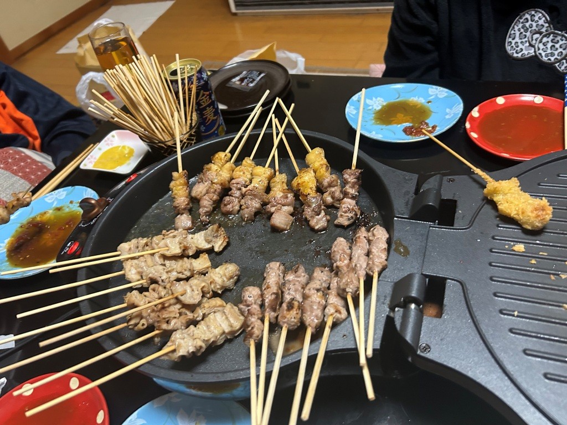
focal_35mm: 26
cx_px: 284
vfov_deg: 53.1
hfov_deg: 67.3
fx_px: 426
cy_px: 212
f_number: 1.5
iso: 400
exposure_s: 1/60
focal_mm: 5.7
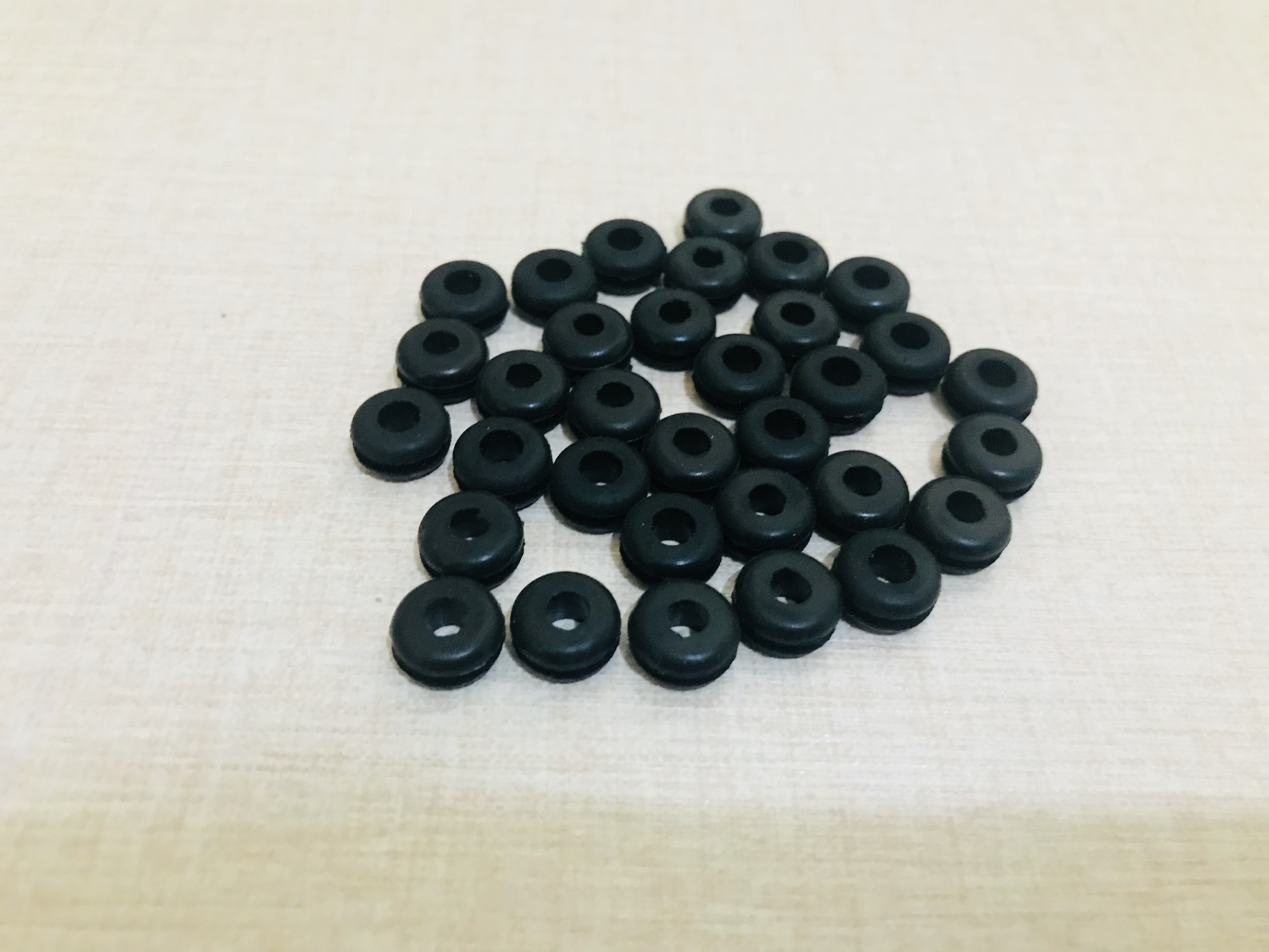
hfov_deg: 63.4
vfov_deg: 49.7
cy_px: 476
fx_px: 1026
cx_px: 634
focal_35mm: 28
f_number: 1.8
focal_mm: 3.99
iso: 100
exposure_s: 1/14
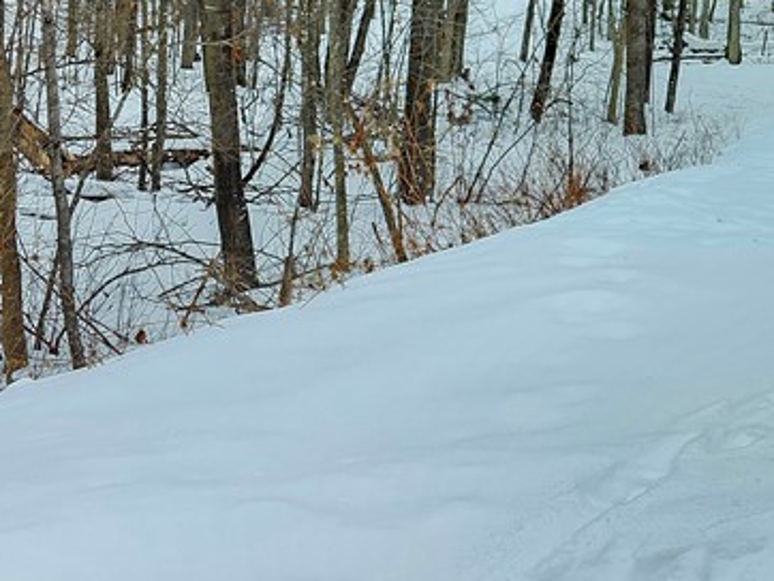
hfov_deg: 27.0
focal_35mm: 65
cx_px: 883
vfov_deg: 21.0
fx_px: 1454
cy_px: -120
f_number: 1.7
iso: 25
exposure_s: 1/370
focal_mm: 6.3
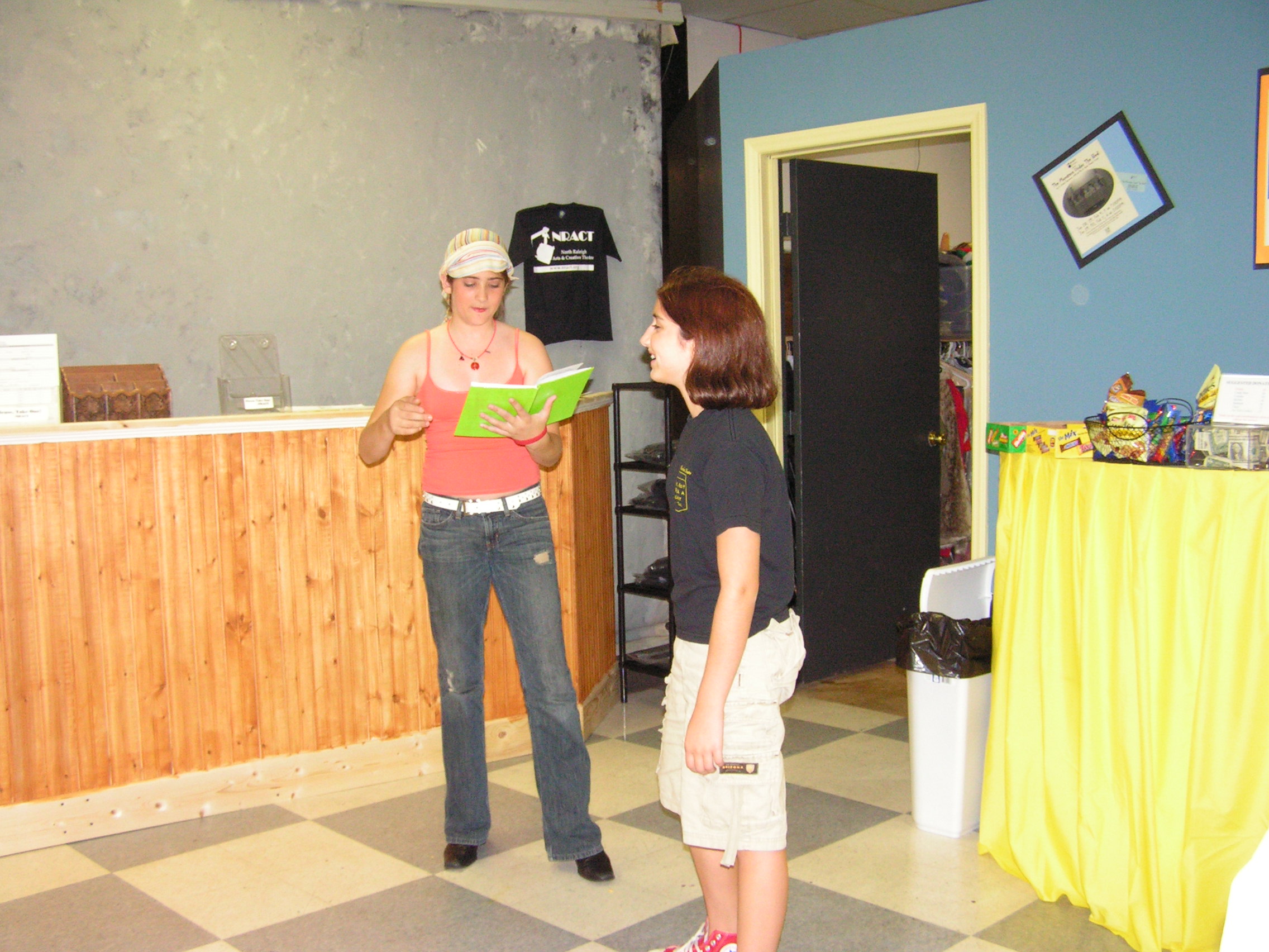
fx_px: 1393
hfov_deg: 49.0
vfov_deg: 37.7
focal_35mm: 38
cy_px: 476
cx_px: 634
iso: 200
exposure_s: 1/40
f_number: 2.8
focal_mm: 6.3
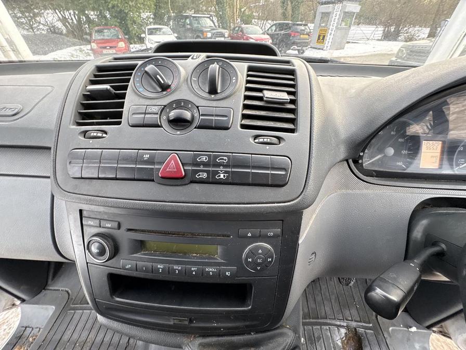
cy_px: 175
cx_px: 233
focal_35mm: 14
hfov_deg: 102.1
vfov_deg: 85.7
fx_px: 188
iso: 125
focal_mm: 2.22
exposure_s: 1/99
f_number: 2.2
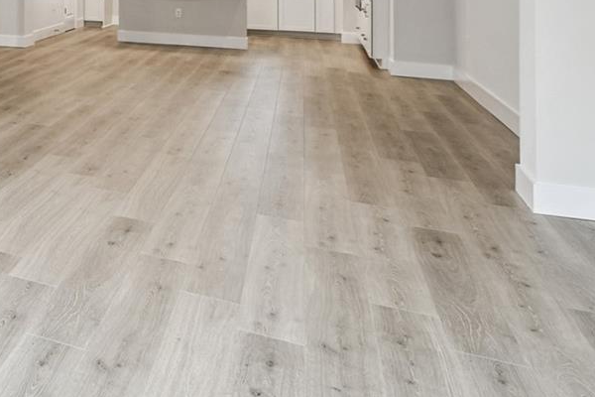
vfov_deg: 29.6
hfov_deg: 37.4
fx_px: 661
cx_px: -109
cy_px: -56
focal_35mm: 40
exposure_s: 1/13
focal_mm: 10
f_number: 7.1
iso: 100
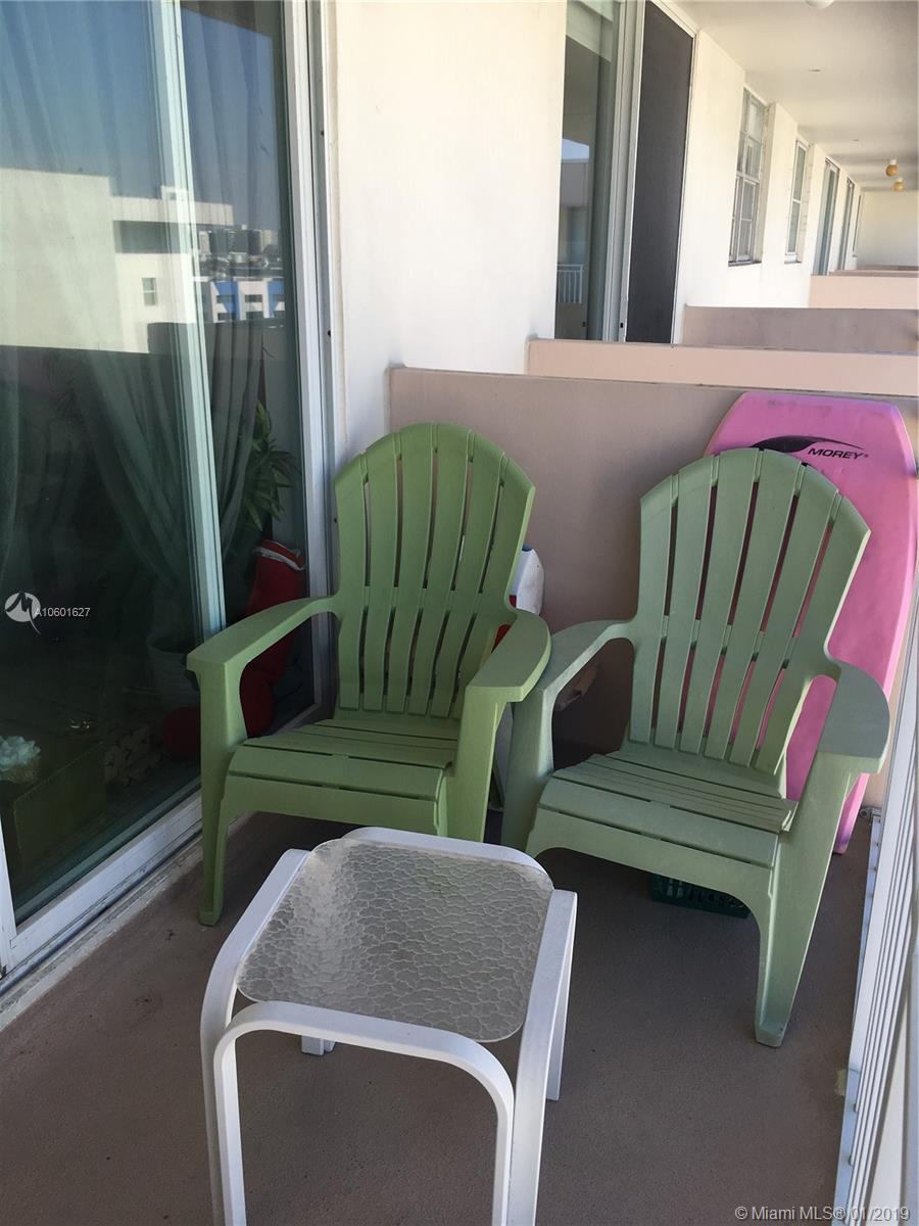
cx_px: 460
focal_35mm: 29
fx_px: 1027
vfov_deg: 61.7
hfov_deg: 48.2
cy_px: 613
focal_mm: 4.15
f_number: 2.2
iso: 25
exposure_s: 1/605
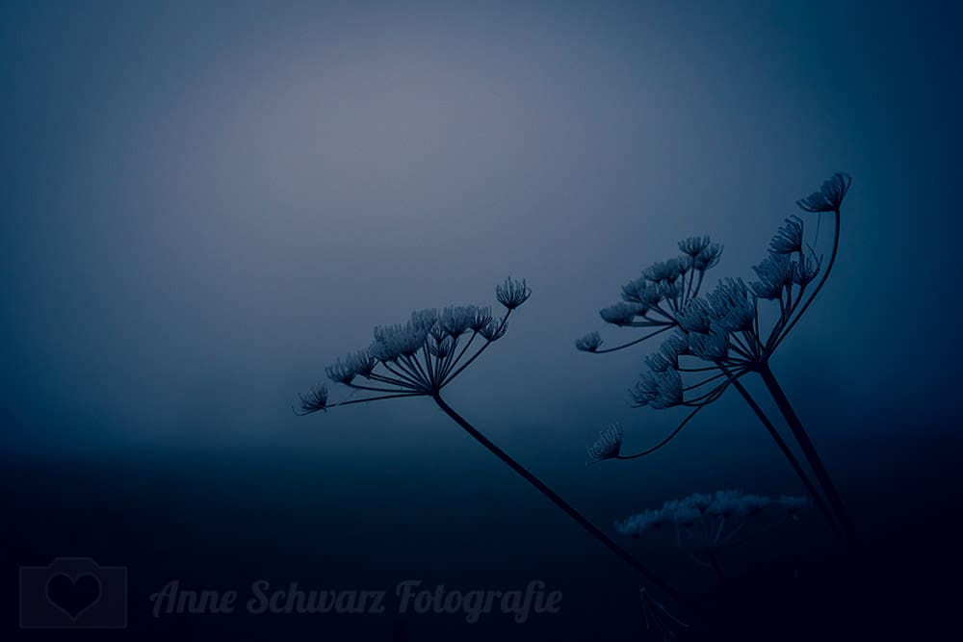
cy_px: 321
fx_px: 936
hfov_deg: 54.4
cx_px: 482
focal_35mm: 35
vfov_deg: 37.9
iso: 800
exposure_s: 1/100
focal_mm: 35
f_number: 2.8
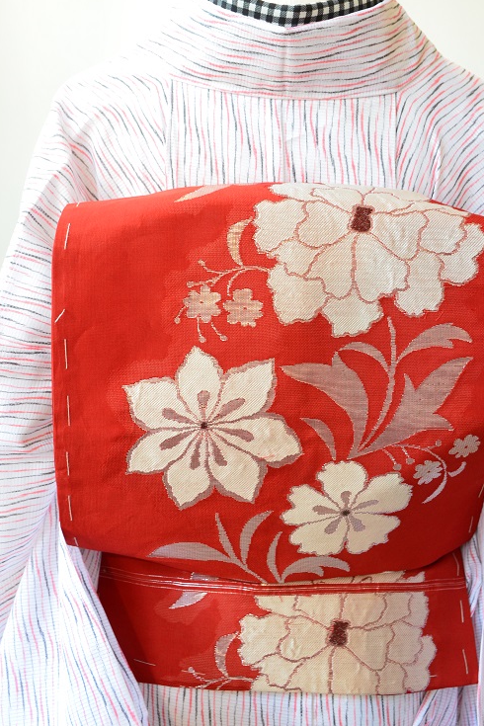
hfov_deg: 28.6
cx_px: 269
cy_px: 290
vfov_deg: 41.7
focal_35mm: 47
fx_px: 948
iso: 800
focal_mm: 26
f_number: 4.5
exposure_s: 1/80
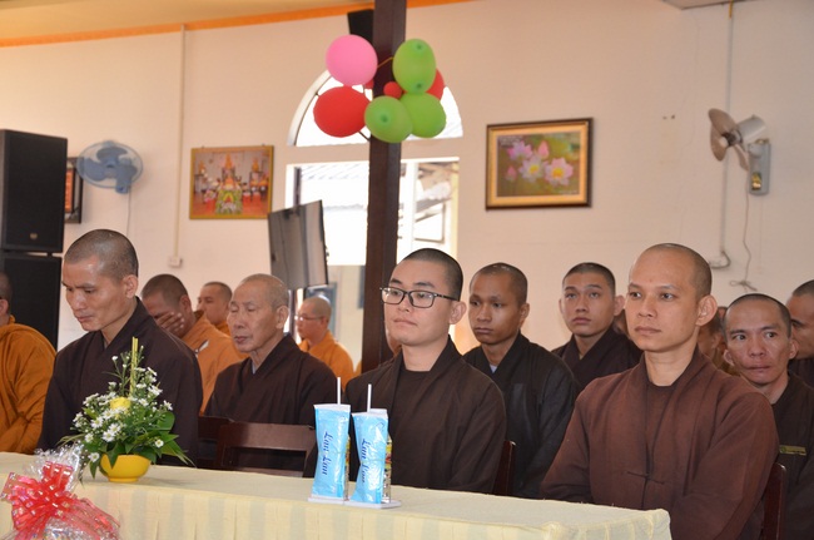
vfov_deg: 18.9
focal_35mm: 72
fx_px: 1625
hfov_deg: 28.1
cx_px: 407
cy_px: 270
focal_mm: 48
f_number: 5
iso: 1000
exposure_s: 1/160
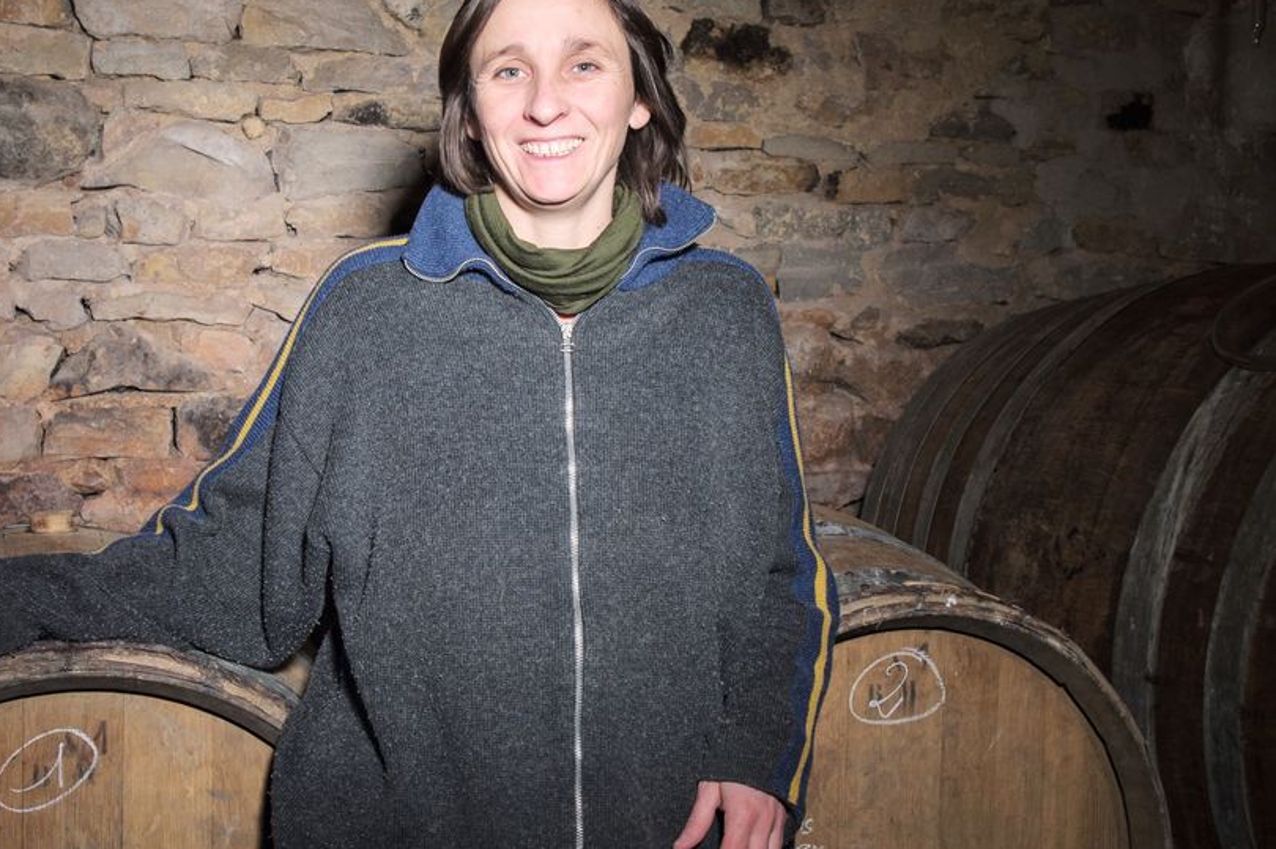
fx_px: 1736
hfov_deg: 40.2
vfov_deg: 27.5
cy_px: 400
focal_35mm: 49
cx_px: 534
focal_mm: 31
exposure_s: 1/350
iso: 400
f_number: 8
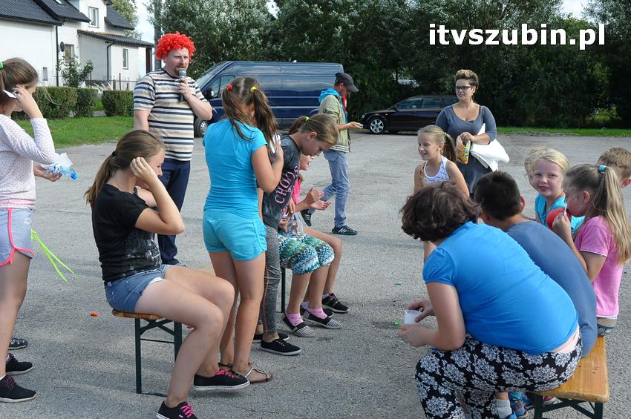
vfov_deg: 30.8
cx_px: 316
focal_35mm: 44
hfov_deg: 45.0
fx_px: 762
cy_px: 210
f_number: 11
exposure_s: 1/400
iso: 800
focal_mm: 29
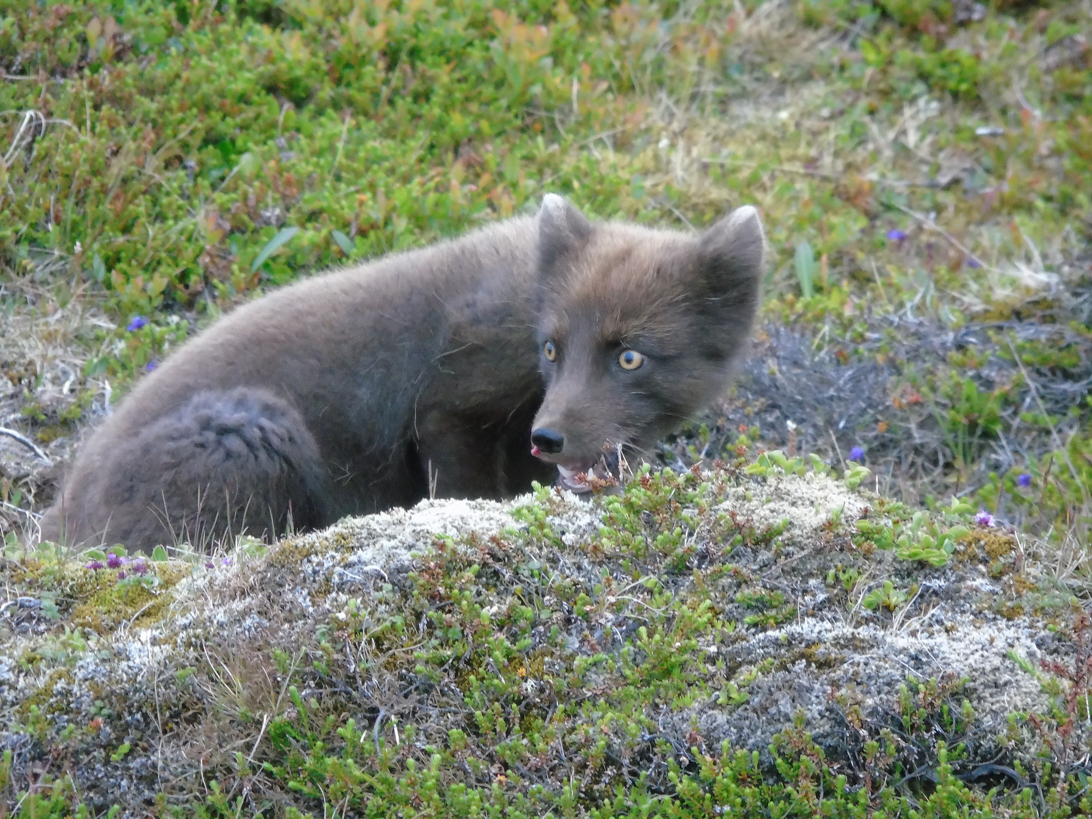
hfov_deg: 3.6
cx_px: 546
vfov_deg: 2.7
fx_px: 17319
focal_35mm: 549
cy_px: 410
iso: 800
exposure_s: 1/50
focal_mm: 98
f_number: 5.7
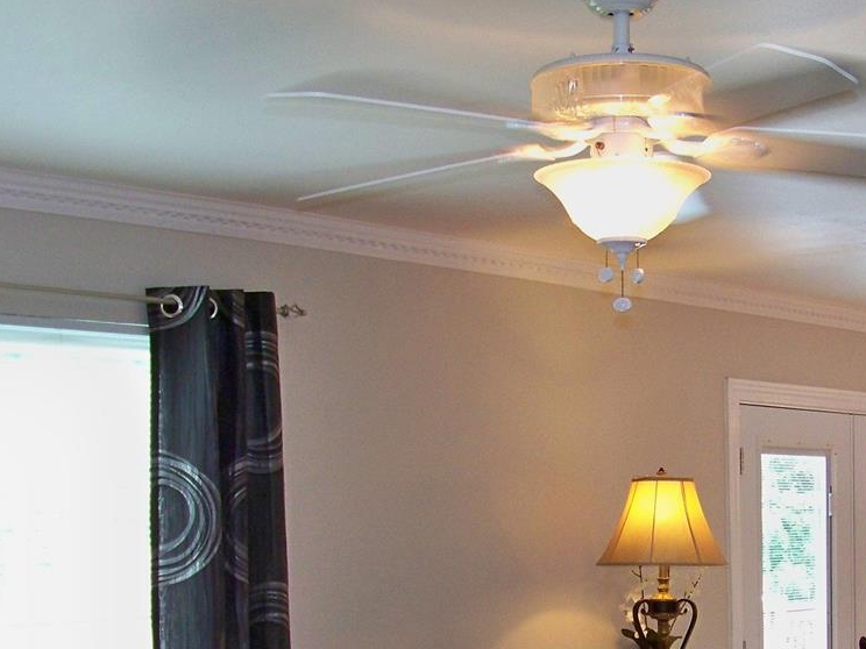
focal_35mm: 71
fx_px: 1776
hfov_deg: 27.0
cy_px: 602
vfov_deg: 20.3
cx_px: 658
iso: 200
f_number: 2.8
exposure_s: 1/30
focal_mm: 5.85
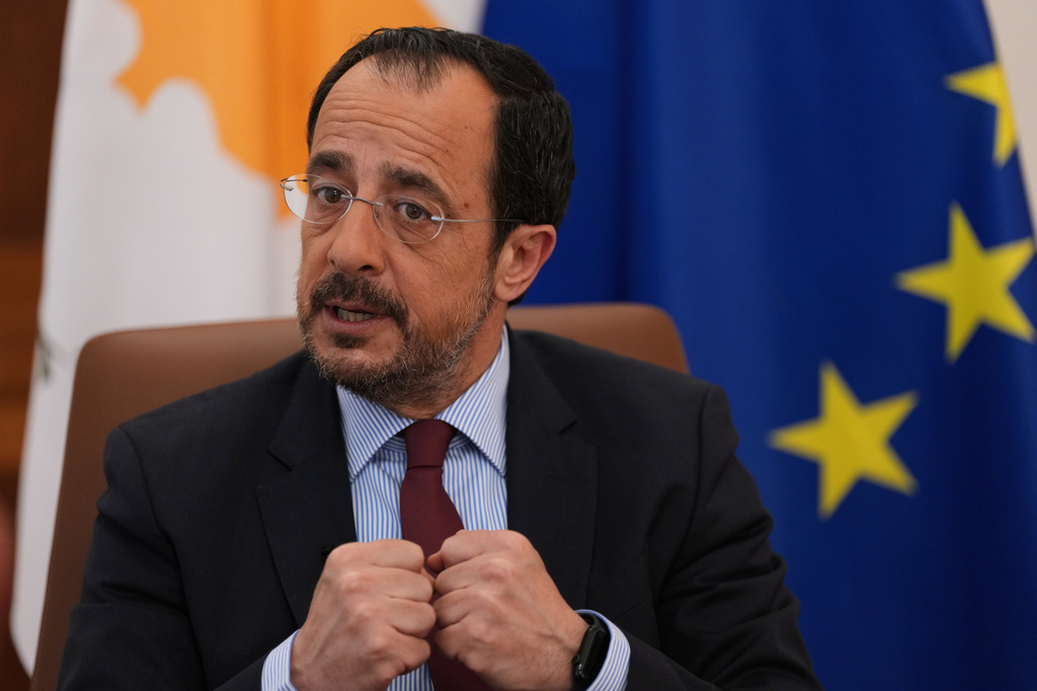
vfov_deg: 8.6
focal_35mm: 160
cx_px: 518
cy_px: 346
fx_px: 4607
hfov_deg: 12.8
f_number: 2.8
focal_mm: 160
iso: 2500
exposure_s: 1/320
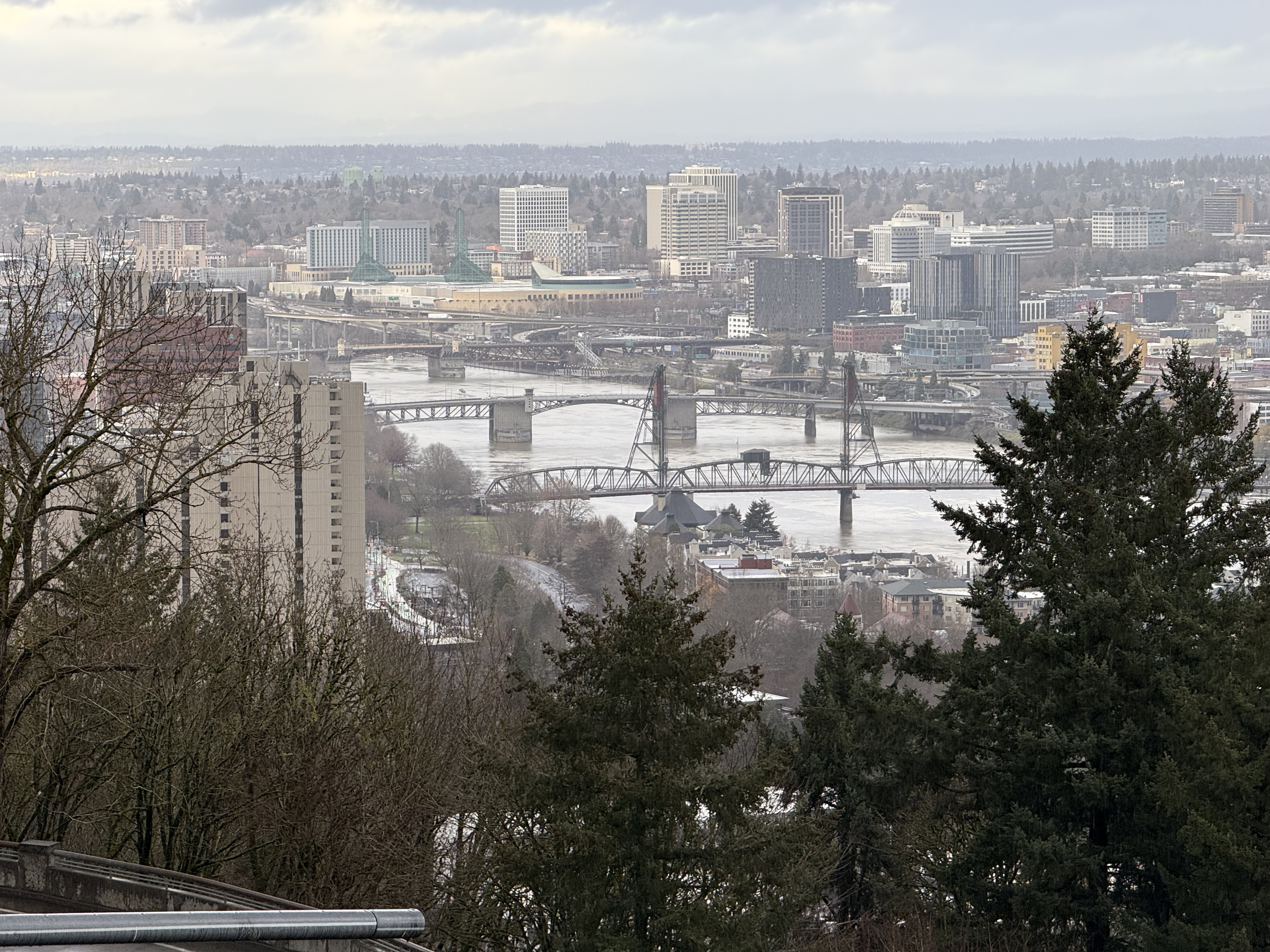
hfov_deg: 16.4
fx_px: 4403
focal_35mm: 120
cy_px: 476
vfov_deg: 12.3
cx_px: 635
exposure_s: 1/99
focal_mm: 15.66
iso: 50
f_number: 2.8
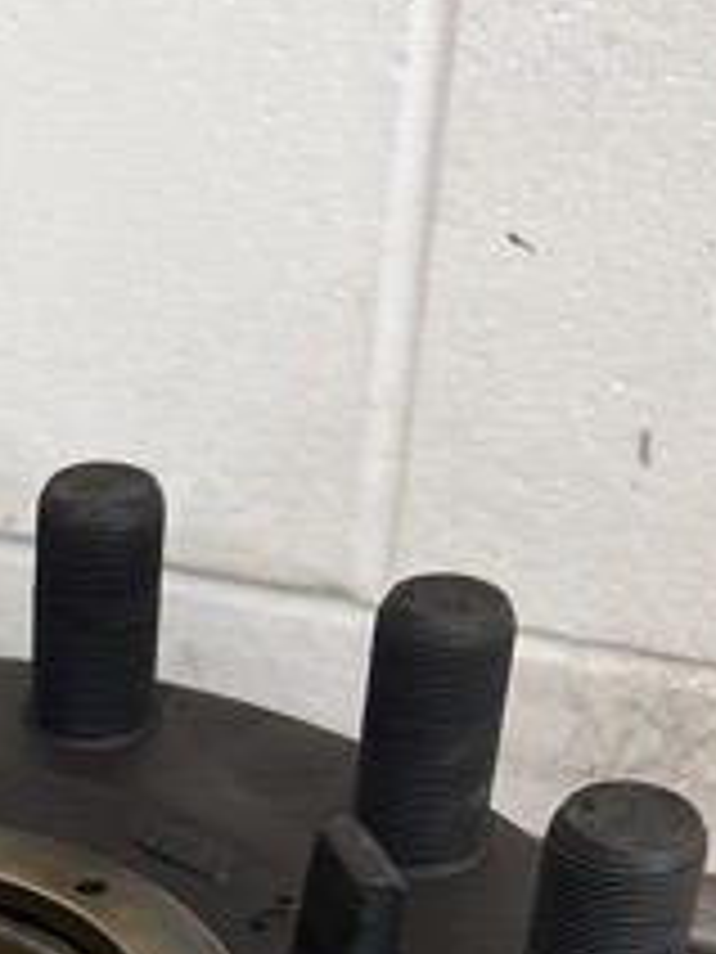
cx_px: -180
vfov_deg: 18.0
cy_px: 1413
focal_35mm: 98
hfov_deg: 14.5
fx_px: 2703
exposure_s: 1/60
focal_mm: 5.7
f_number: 1.5
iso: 250
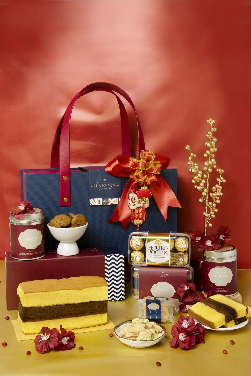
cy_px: 188
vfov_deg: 43.6
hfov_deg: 29.9
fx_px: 471
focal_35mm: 45
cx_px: 126
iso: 400
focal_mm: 45
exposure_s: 1/10
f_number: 6.3
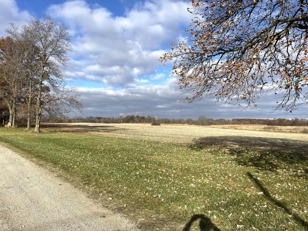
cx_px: 154
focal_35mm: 26
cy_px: 116
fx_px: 231
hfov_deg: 67.3
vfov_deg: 53.1
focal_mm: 4.2
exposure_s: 1/4000
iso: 32
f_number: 1.6
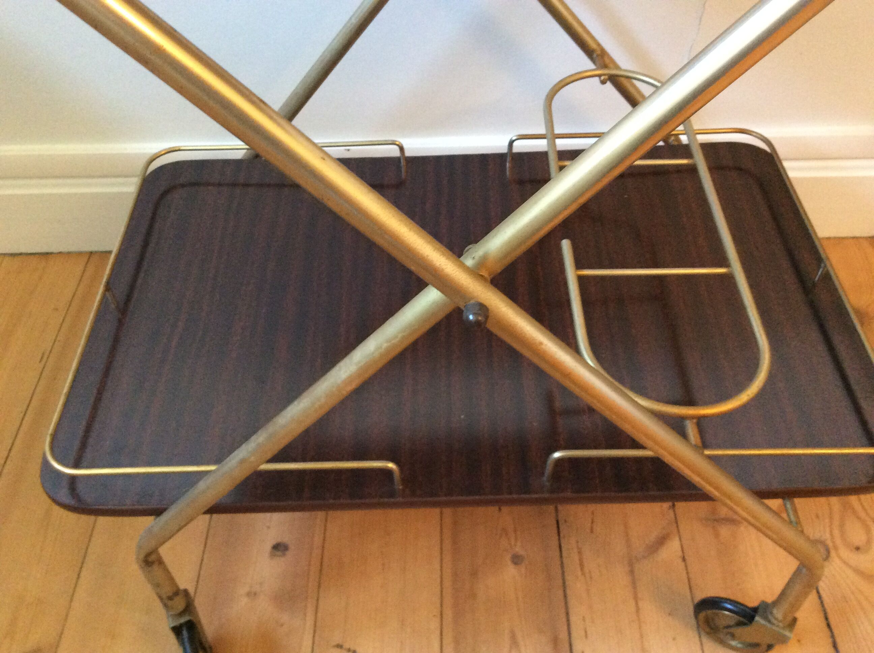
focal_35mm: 32
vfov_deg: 44.1
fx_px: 807
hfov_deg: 56.9
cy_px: 326
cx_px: 437
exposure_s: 1/20
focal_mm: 3.3
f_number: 2.4
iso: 320
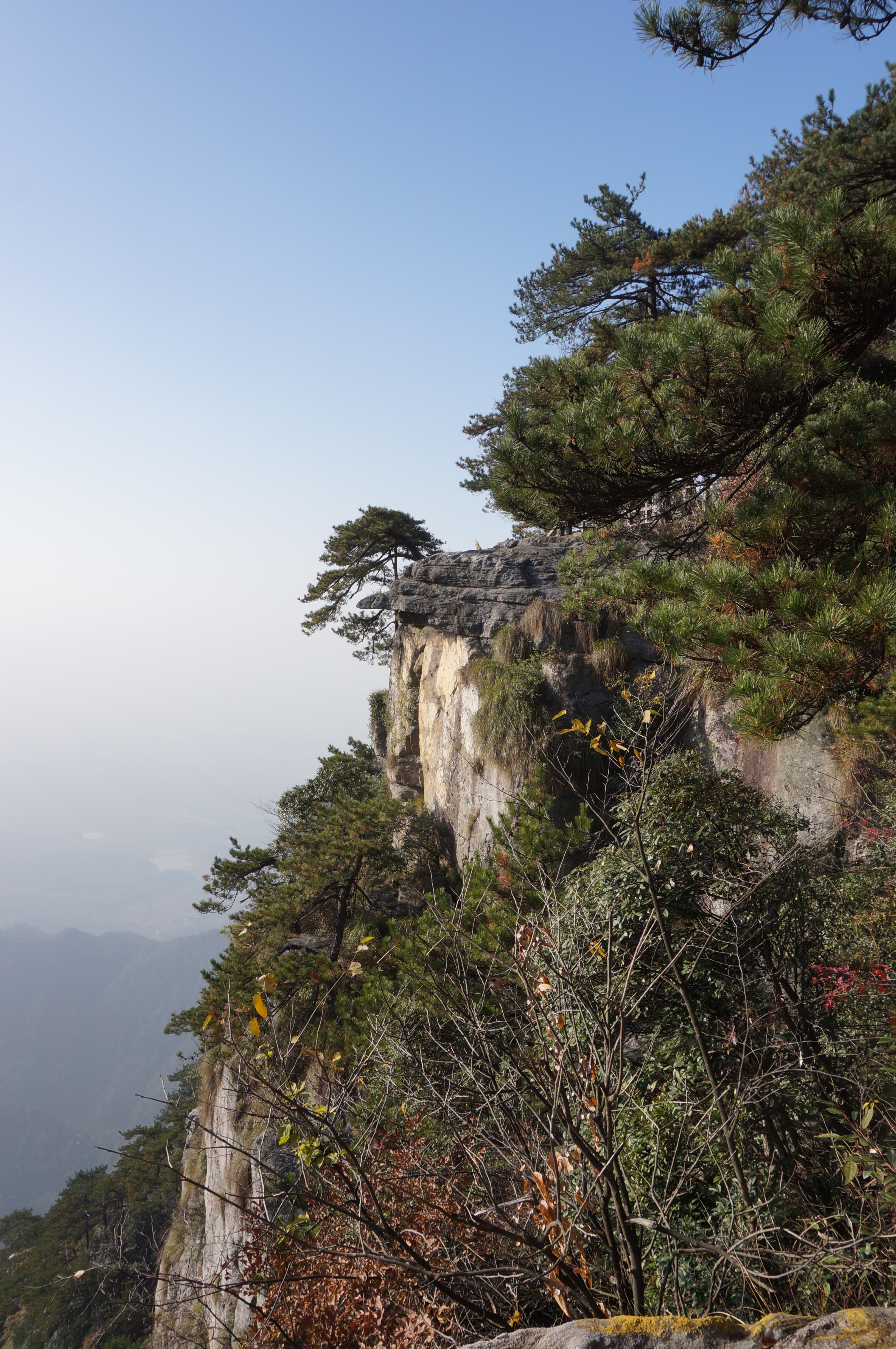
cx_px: 448
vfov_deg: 73.8
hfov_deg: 53.0
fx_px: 898
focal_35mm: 24
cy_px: 674
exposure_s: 1/320
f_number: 10
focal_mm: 16
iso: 200
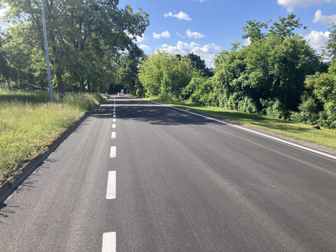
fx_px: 272
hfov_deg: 63.4
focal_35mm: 28
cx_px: 168
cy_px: 126
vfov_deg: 49.7
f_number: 1.8
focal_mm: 3.99
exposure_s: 1/1012
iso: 32
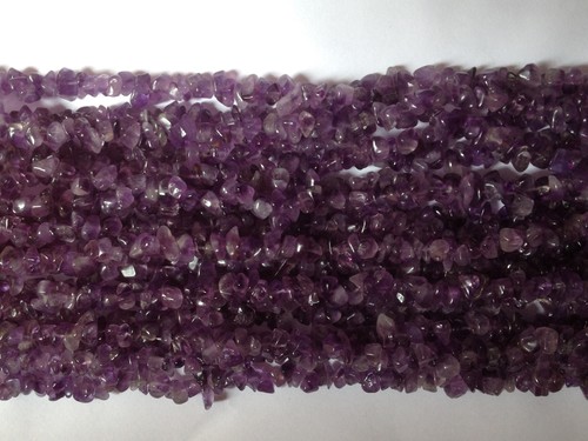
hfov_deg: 52.6
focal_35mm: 35
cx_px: 294
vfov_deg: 40.7
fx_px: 595
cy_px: 220
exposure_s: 1/120
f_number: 2.4
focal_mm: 4.28
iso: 80
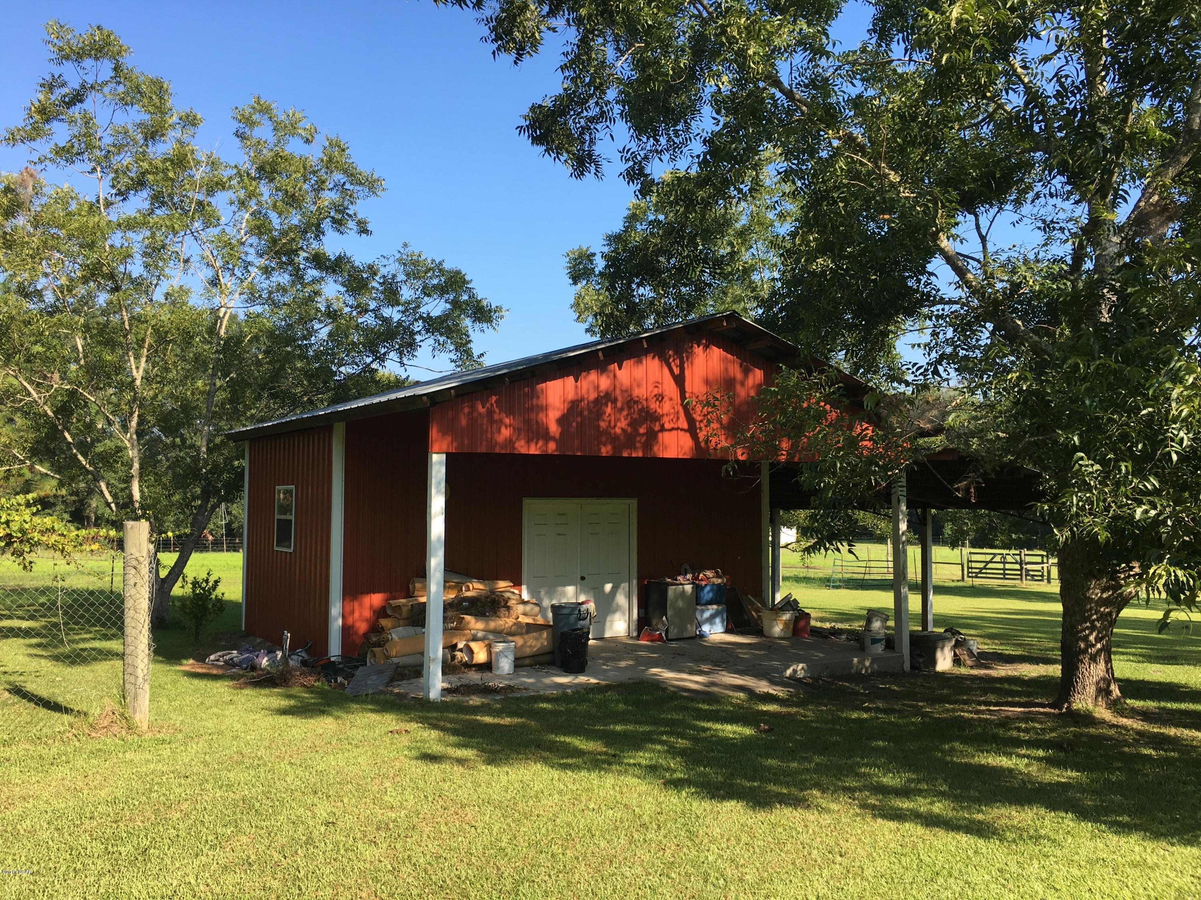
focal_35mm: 29
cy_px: 450
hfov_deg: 61.7
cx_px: 600
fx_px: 1006
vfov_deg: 48.2
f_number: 2.2
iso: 25
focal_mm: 4.15
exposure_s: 1/605
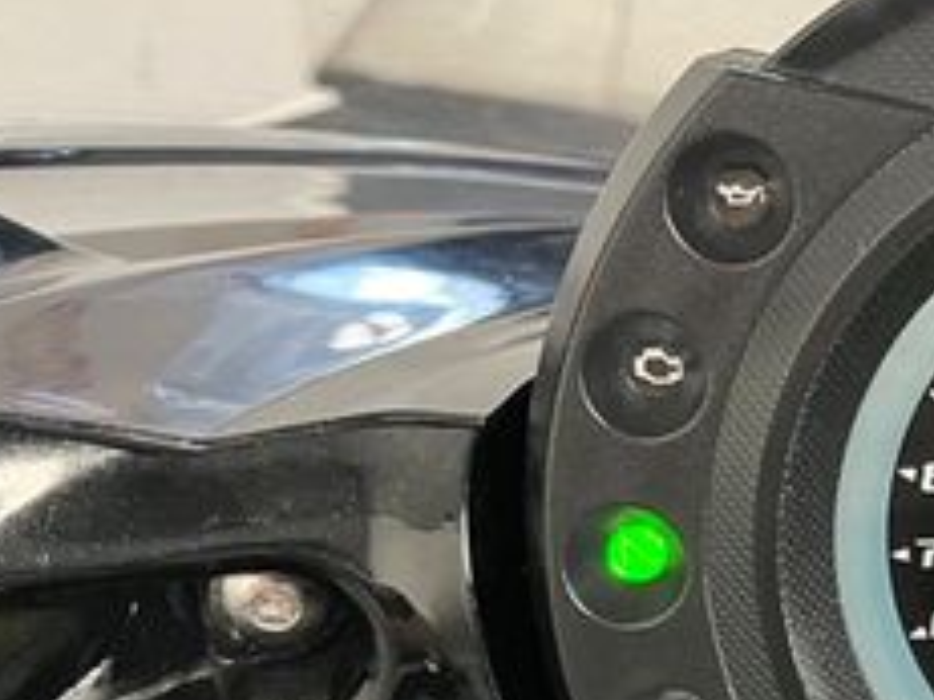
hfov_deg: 23.9
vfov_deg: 20.1
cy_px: 599
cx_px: 1201
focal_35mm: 72
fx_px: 1942
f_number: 1.6
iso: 500
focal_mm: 5.1
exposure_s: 1/56
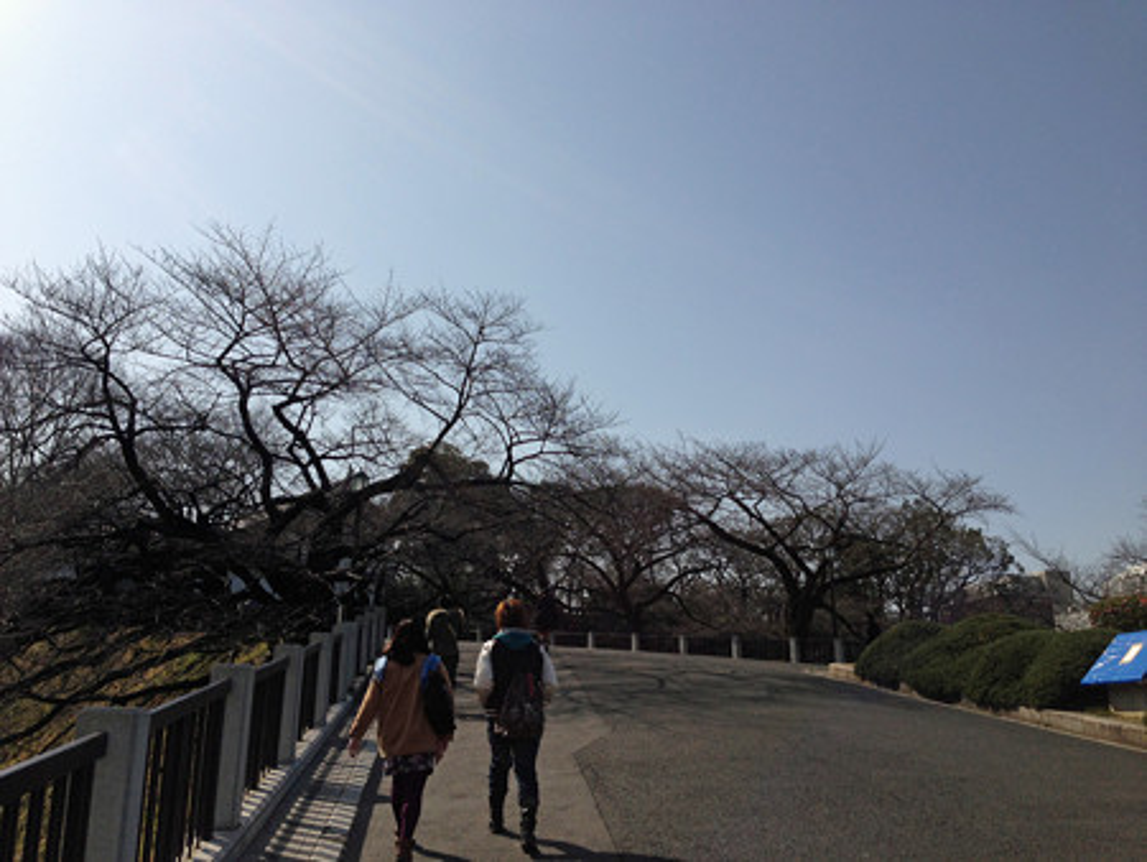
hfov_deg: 55.3
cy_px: 431
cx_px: 574
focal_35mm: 33
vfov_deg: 43.0
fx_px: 1094
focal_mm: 4.13
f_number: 2.4
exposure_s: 1/2857
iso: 50
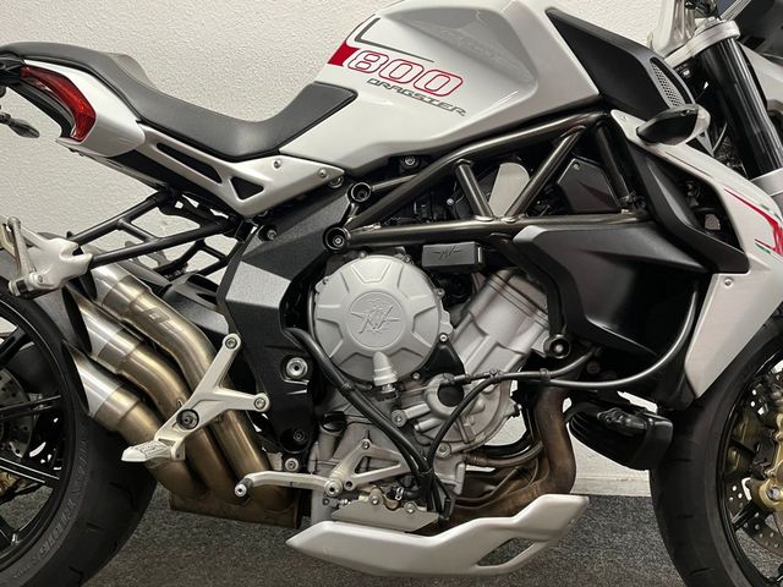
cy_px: 294
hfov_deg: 67.3
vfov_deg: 53.1
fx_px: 588
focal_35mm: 26
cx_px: 392
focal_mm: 5.1
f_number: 1.6
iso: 200
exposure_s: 1/50
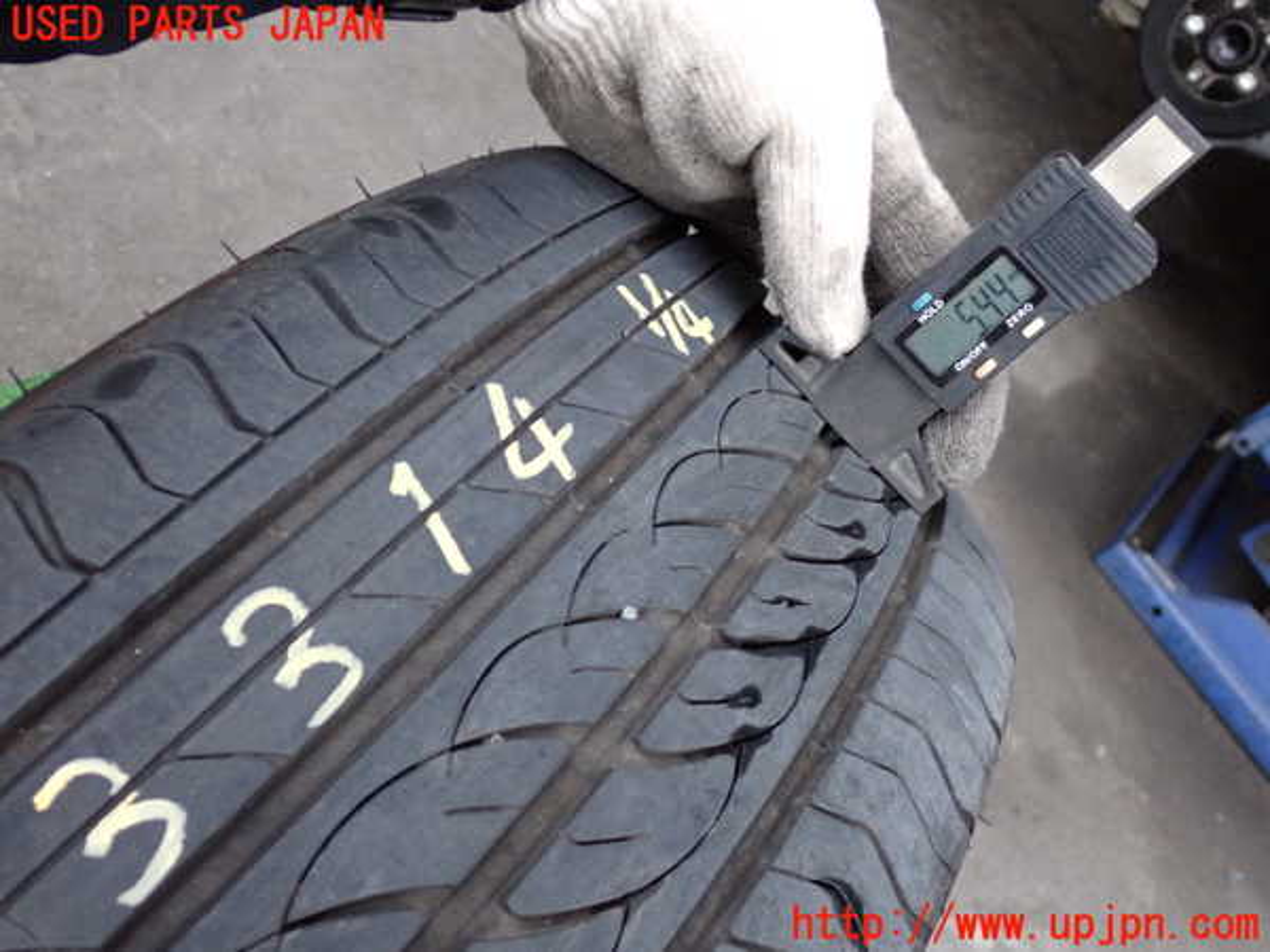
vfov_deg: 37.7
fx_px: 1394
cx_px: 635
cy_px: 476
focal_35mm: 38
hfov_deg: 49.0
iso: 800
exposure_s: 1/125
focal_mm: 6.83
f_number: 2.7
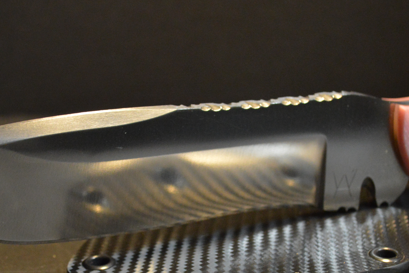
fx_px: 886
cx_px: 173
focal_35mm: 78
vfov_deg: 17.4
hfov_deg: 26.0
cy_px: 198
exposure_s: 1/60
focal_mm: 32
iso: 3200
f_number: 4.8
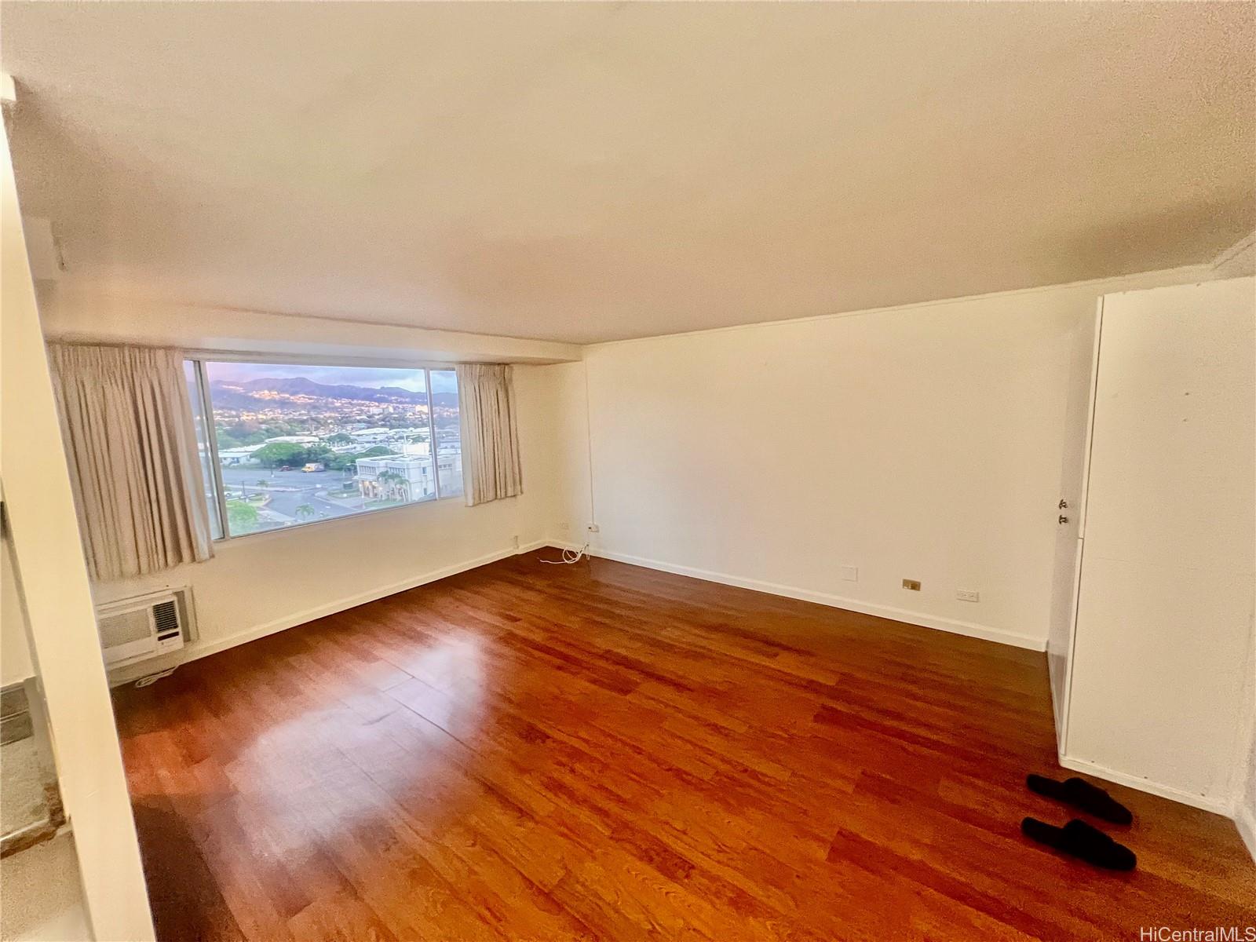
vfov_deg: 89.9
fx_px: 472
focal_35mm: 13
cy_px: 471
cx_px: 628
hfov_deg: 106.2
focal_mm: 1.57
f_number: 1.8
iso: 400
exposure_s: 1/60
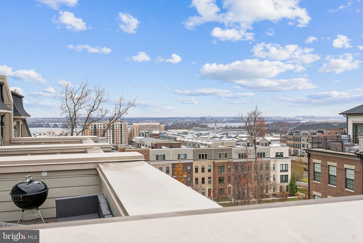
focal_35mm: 35
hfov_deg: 54.4
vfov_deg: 37.9
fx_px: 353
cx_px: 182
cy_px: 122
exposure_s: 1/100
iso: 80
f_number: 7.1
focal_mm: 35
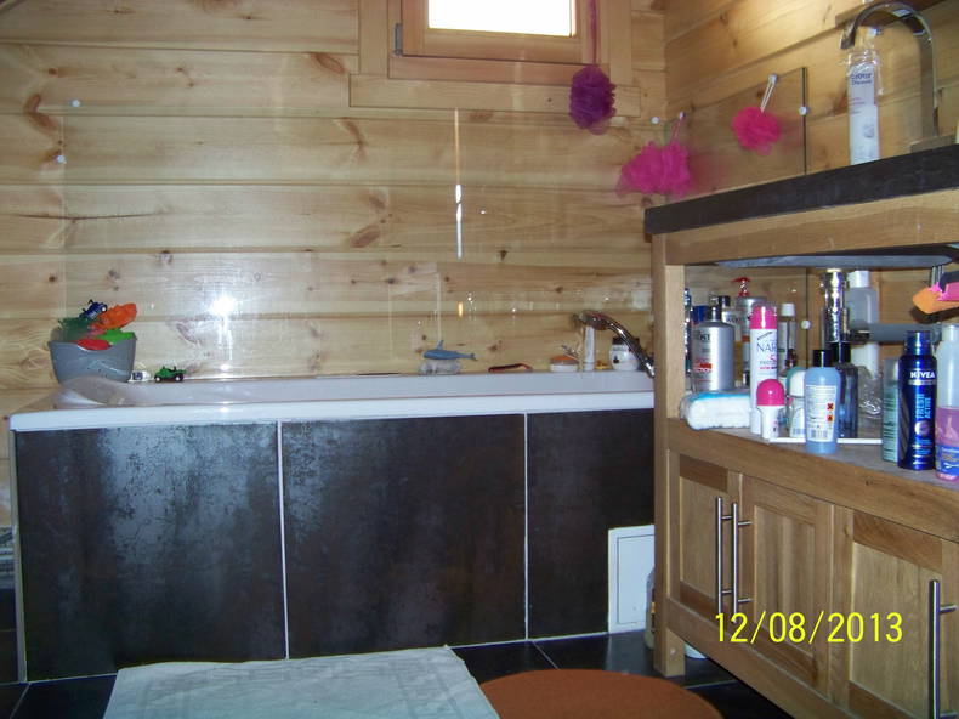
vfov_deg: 39.6
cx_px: 480
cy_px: 360
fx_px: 997
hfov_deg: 51.4
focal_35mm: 36
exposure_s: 1/30
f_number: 2.8
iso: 200
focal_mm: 5.85
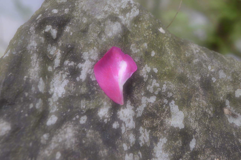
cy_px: 80
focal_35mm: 60
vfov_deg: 22.6
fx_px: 402
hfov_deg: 33.4
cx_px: 120
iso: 400
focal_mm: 40
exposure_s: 1/60
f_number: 8
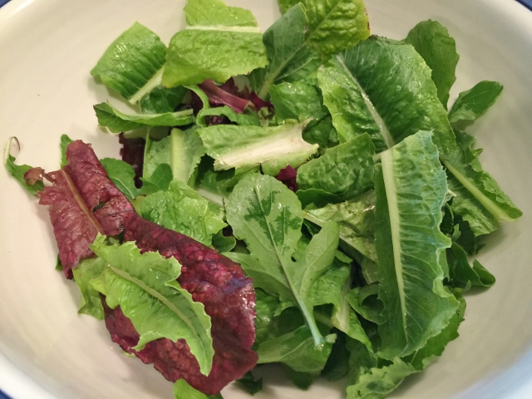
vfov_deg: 48.2
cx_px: 266
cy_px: 200
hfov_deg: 61.7
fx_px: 446
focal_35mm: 29
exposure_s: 1/15
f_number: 2.2
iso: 80
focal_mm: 4.15
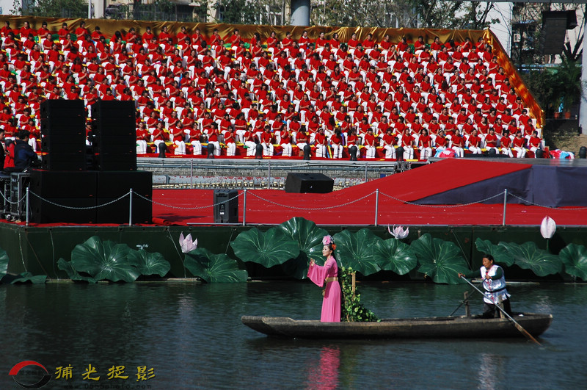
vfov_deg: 6.1
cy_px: 195
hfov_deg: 9.2
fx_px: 3664
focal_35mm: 225
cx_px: 294
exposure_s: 1/800
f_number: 8
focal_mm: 150
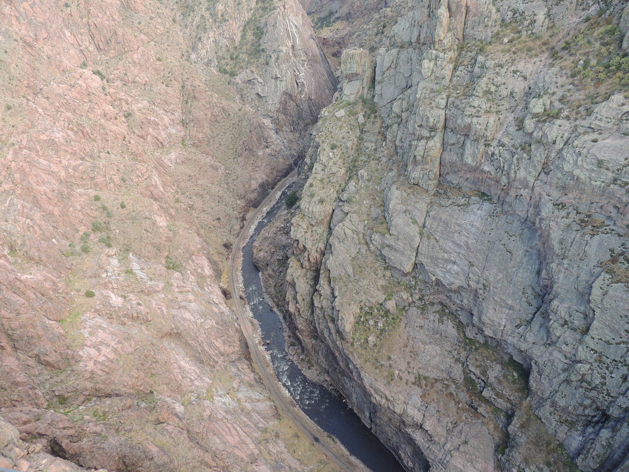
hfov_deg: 71.6
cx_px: 314
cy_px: 236
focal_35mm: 24
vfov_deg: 56.8
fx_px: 436
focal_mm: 4.3
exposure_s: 1/125
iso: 100
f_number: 3
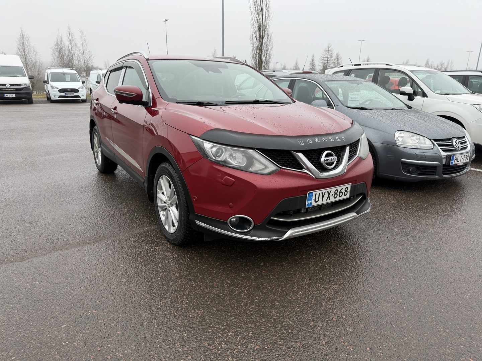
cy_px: 180
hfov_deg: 71.6
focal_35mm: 24
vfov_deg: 56.8
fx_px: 334
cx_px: 241
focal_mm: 6.76
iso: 80
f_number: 1.78
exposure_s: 1/379
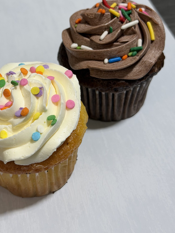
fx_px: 418
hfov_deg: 23.6
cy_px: 87
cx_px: 67
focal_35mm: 62
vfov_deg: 31.1
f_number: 1.78
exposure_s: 1/120
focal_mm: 6.76
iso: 64
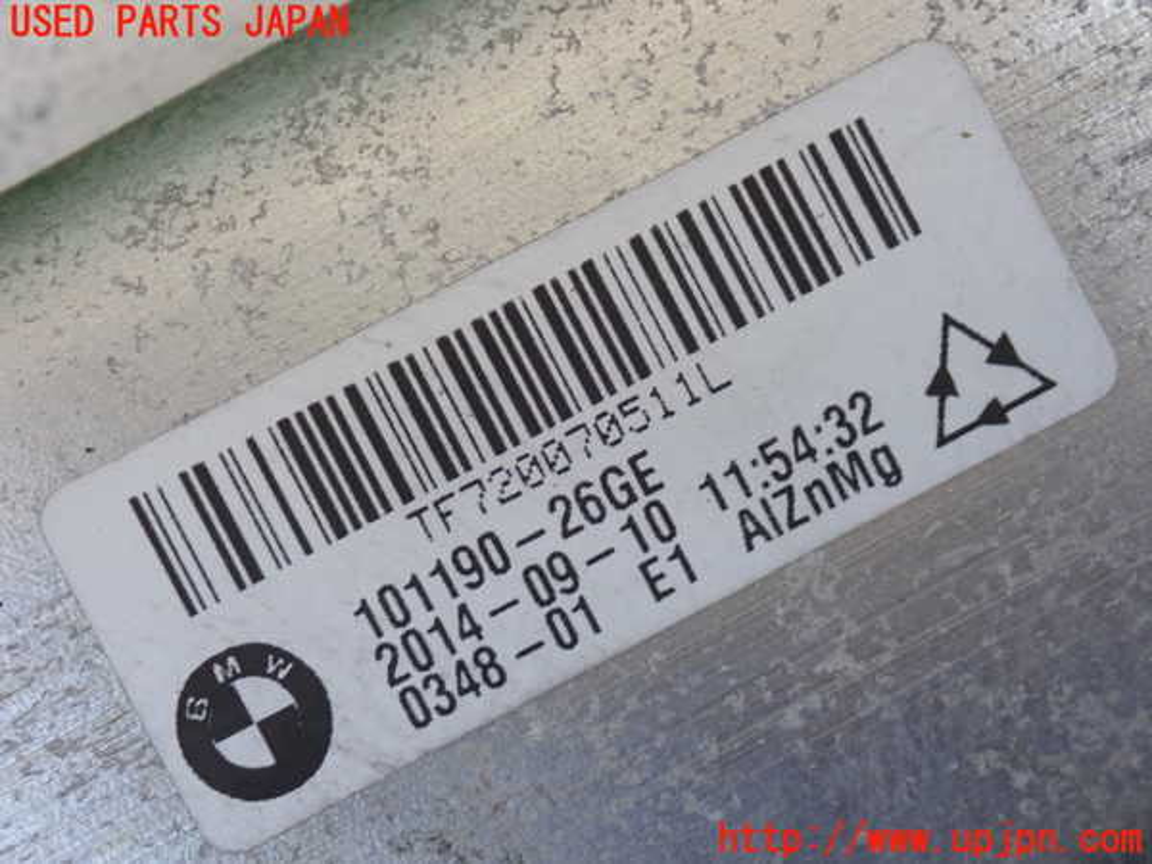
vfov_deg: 19.1
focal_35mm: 77
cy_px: 432
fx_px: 2563
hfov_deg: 25.3
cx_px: 576
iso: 400
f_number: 4.1
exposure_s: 1/125
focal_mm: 13.65
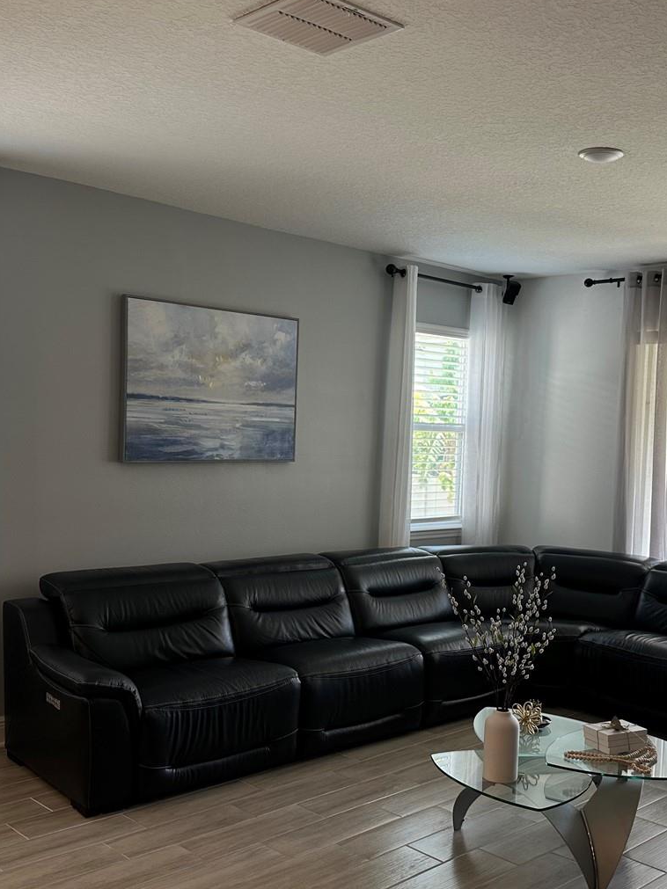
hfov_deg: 37.5
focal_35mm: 38
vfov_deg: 49.0
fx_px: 976
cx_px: 405
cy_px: 460
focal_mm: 6.86
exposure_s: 1/120
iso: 100
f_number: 1.78
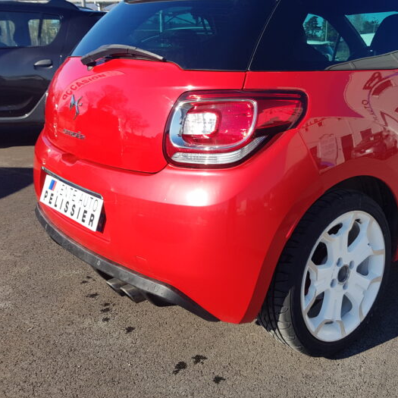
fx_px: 455
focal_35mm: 35
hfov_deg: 45.5
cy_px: 179
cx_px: 300
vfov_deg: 47.2
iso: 40
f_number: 1.7
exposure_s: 1/1300
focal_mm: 4.2
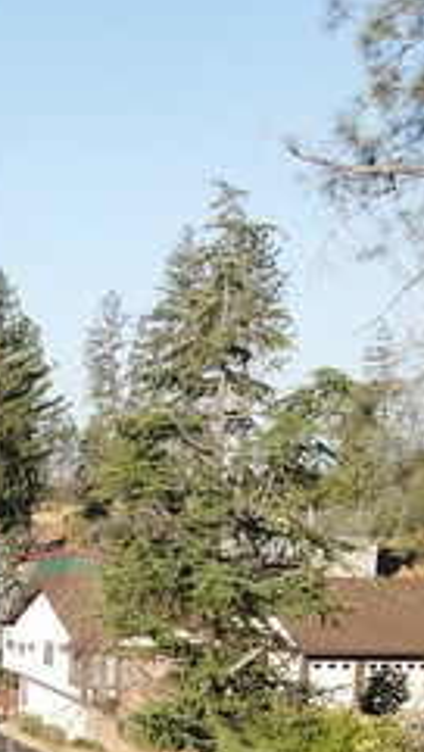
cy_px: 939
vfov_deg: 18.1
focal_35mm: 111
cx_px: -396
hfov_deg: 10.2
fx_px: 2213
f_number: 2.8
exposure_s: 1/500
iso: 110
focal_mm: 4.5
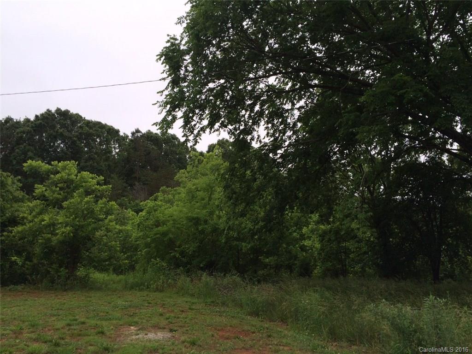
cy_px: 177
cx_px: 236
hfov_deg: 61.7
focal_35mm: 29
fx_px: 395
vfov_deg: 48.2
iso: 32
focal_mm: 4.15
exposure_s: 1/387
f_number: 2.2
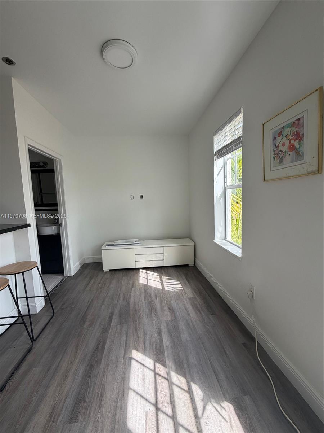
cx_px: 162
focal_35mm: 14
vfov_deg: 102.1
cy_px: 216
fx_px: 175
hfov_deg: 85.7
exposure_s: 1/205
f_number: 2.2
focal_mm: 2.22
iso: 50
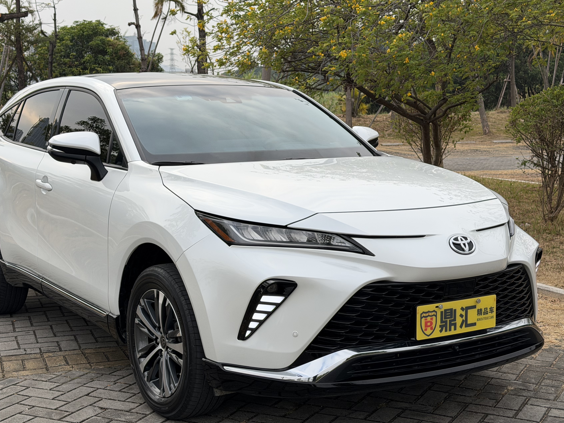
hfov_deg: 33.7
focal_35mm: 57
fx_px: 929
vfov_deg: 25.7
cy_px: 233
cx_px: 245
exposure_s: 1/2342
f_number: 1.78
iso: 64
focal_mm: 6.76
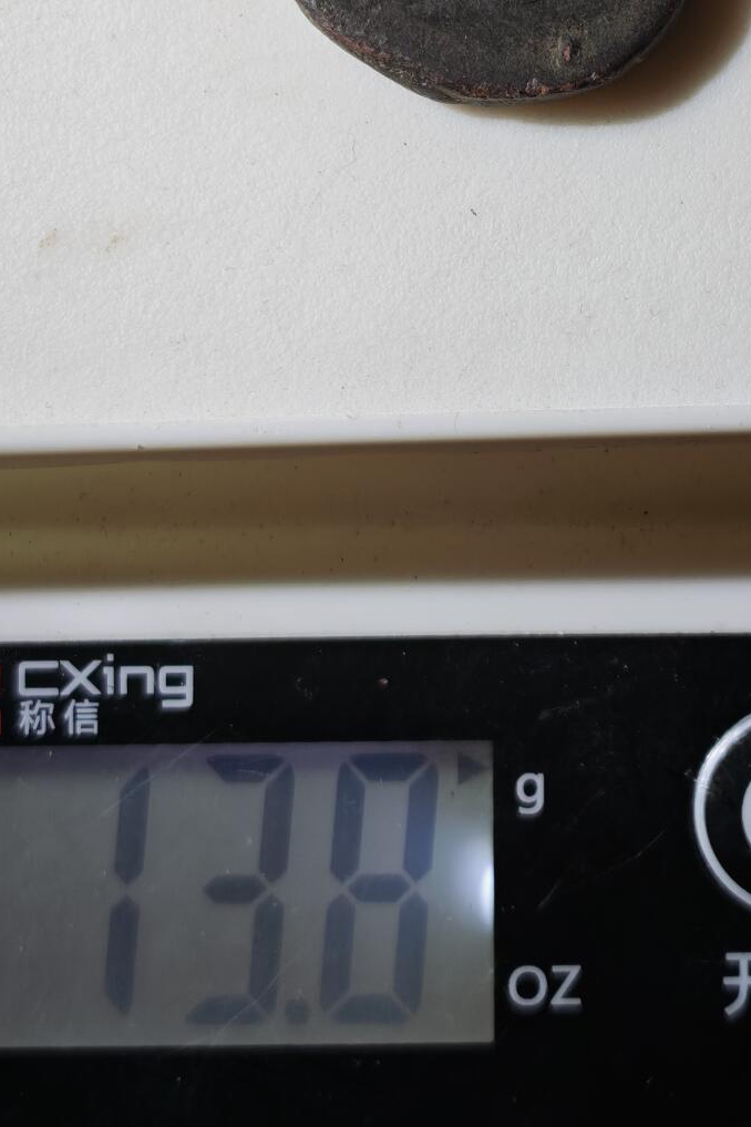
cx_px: 626
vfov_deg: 21.9
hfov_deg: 14.8
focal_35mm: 92
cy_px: 270
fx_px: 2879
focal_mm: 5.85
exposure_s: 1/375
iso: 50
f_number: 1.63
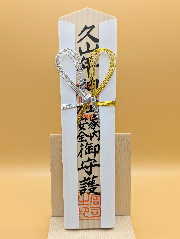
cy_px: 120
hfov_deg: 30.3
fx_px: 332
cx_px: 90
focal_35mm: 48
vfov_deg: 39.6
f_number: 1.85
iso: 58
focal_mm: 6.81
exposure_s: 1/182
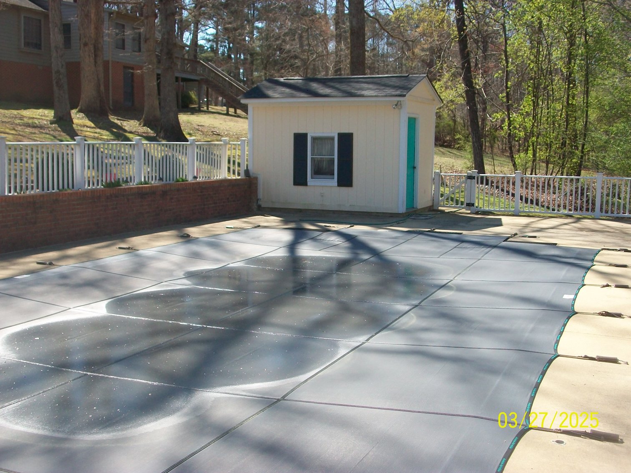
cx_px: 316
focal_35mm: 42
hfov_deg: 44.8
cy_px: 236
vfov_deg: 34.4
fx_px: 766
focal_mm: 7.1
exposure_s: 1/640
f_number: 3.2
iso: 80
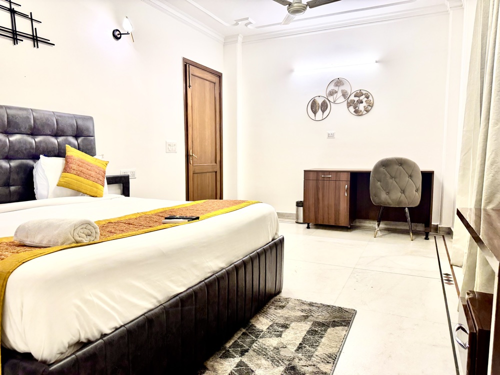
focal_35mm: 24
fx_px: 347
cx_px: 250
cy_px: 188
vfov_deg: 56.8
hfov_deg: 71.6
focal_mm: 6.76
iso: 125
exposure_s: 1/100
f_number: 1.78
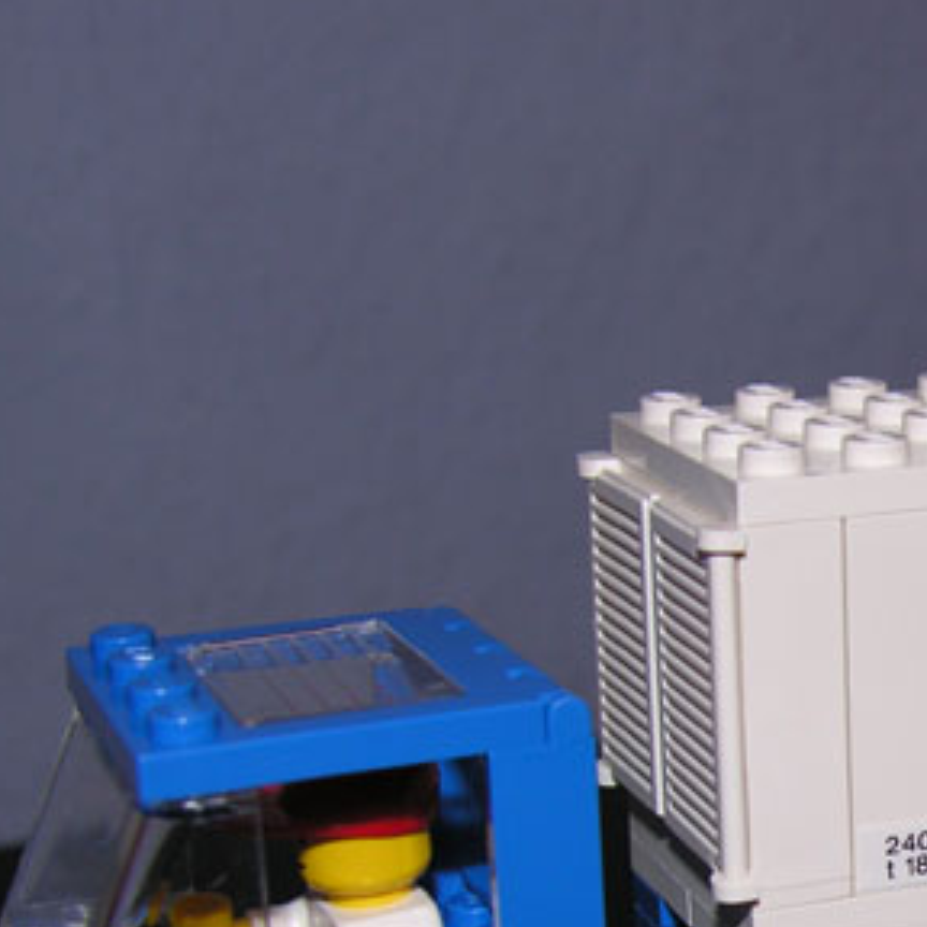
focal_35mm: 86
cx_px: 1114
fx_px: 2606
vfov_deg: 19.6
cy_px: 930
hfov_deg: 19.0
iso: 50
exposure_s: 1/60.1
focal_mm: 8.9
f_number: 2.8
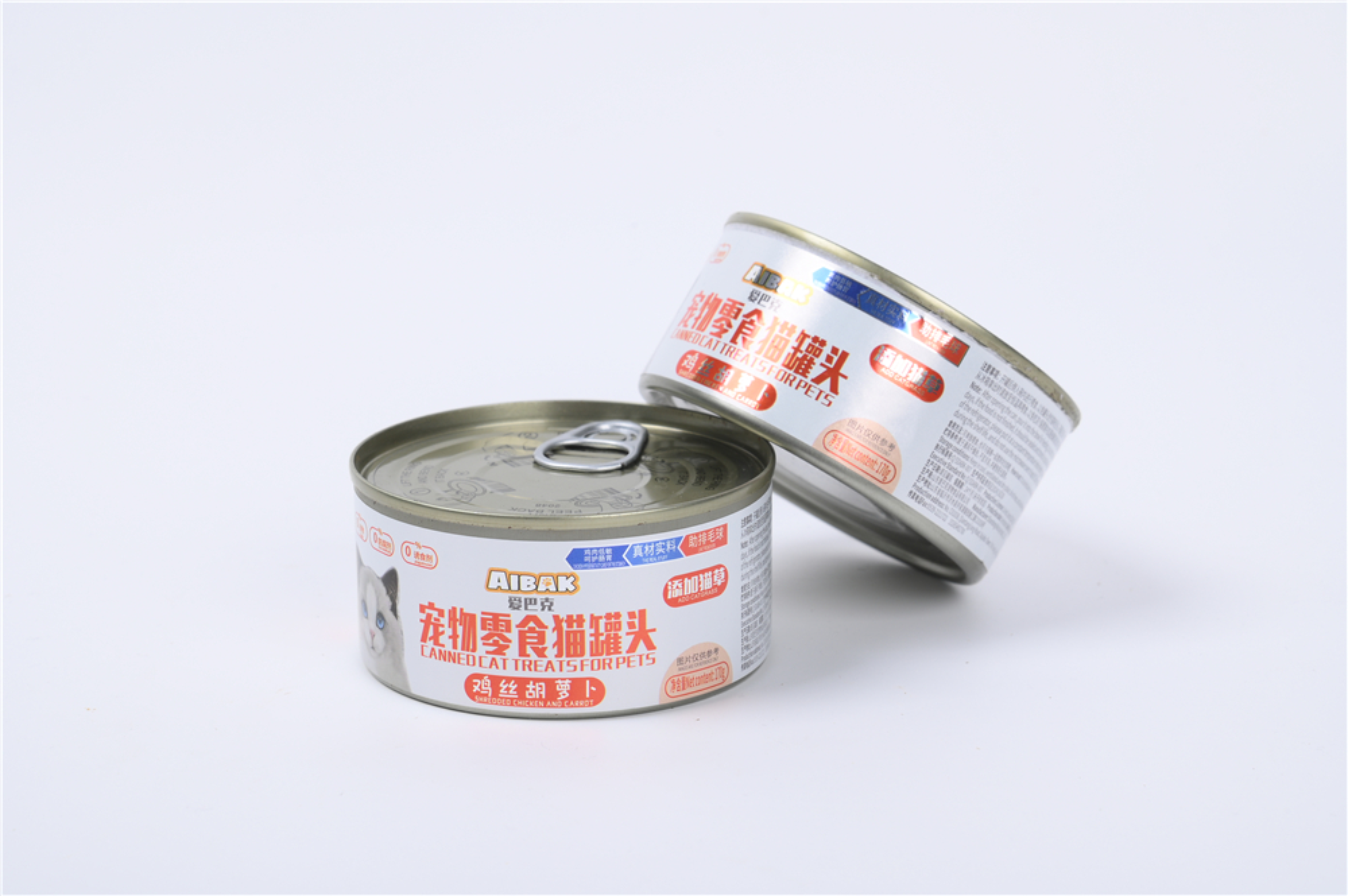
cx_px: 674
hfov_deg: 17.1
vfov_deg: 11.4
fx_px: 4490
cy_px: 448
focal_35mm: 120
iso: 100
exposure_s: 1/125
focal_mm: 120
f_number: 11
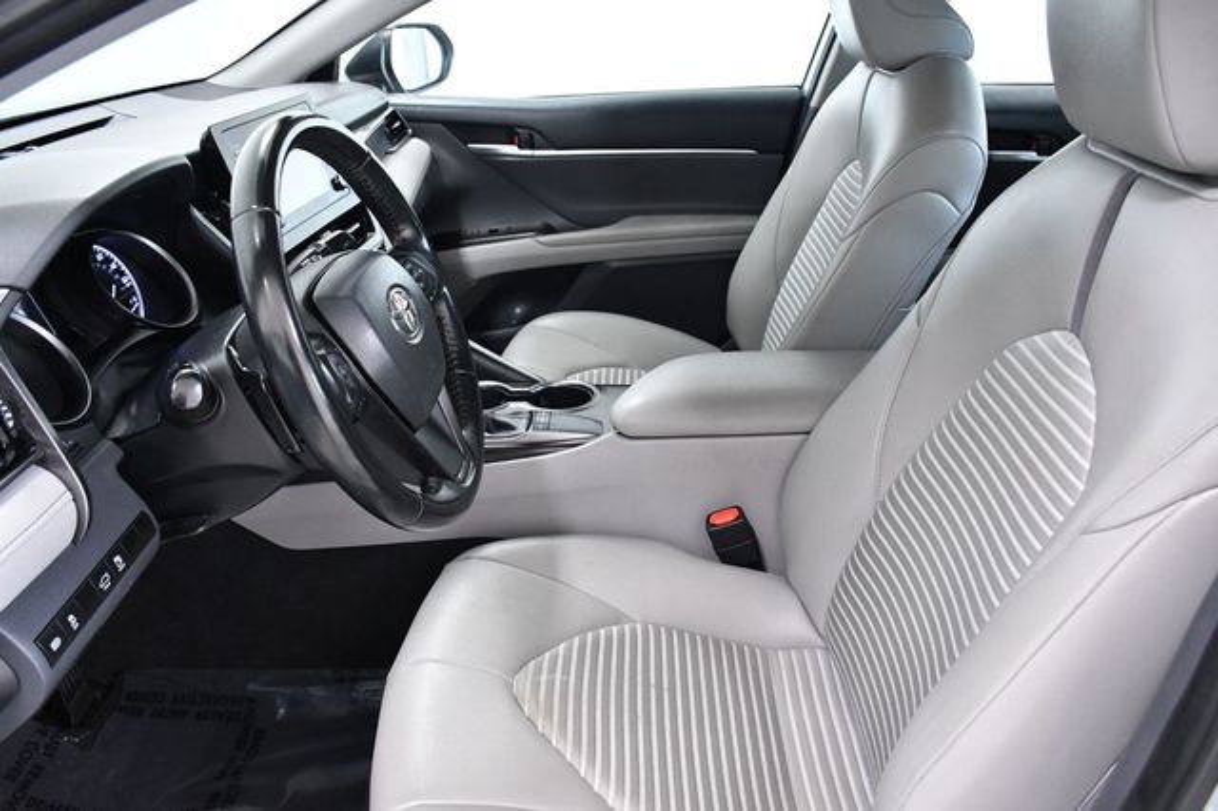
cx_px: 609
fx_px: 913
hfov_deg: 67.4
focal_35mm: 27
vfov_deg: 47.9
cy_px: 406
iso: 2500
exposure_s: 1/125
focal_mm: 18
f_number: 5.6
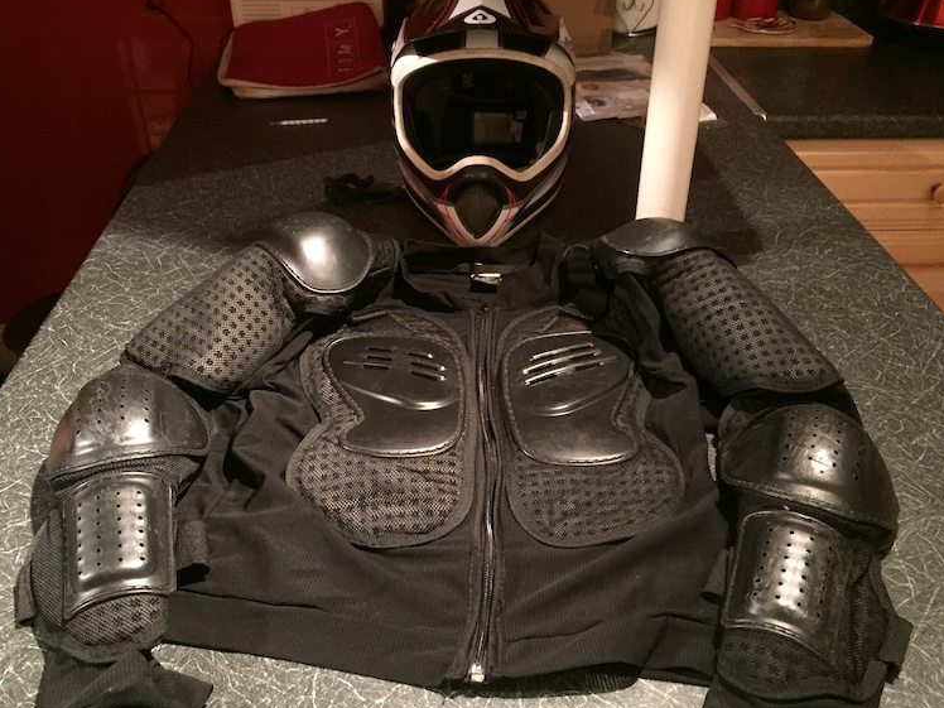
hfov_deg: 58.3
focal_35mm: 31
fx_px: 845
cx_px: 454
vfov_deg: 45.4
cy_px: 365
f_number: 2.2
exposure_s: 1/17
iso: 640
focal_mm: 4.15
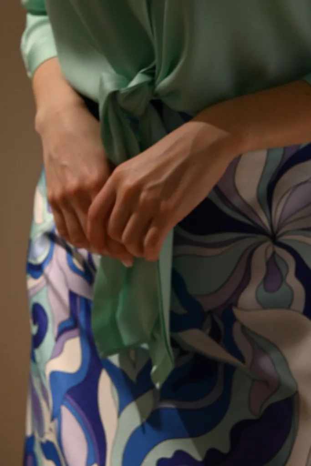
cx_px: 156
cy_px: 233
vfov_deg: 27.0
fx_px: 971
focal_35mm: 75
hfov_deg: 18.2
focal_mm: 50
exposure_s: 1/125
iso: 2800
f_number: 6.3
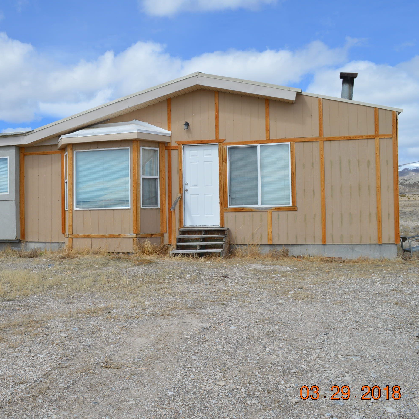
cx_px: 141
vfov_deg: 47.2
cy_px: 211
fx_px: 479
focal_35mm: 35
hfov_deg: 46.5
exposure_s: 1/320
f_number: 9
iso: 100
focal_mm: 18
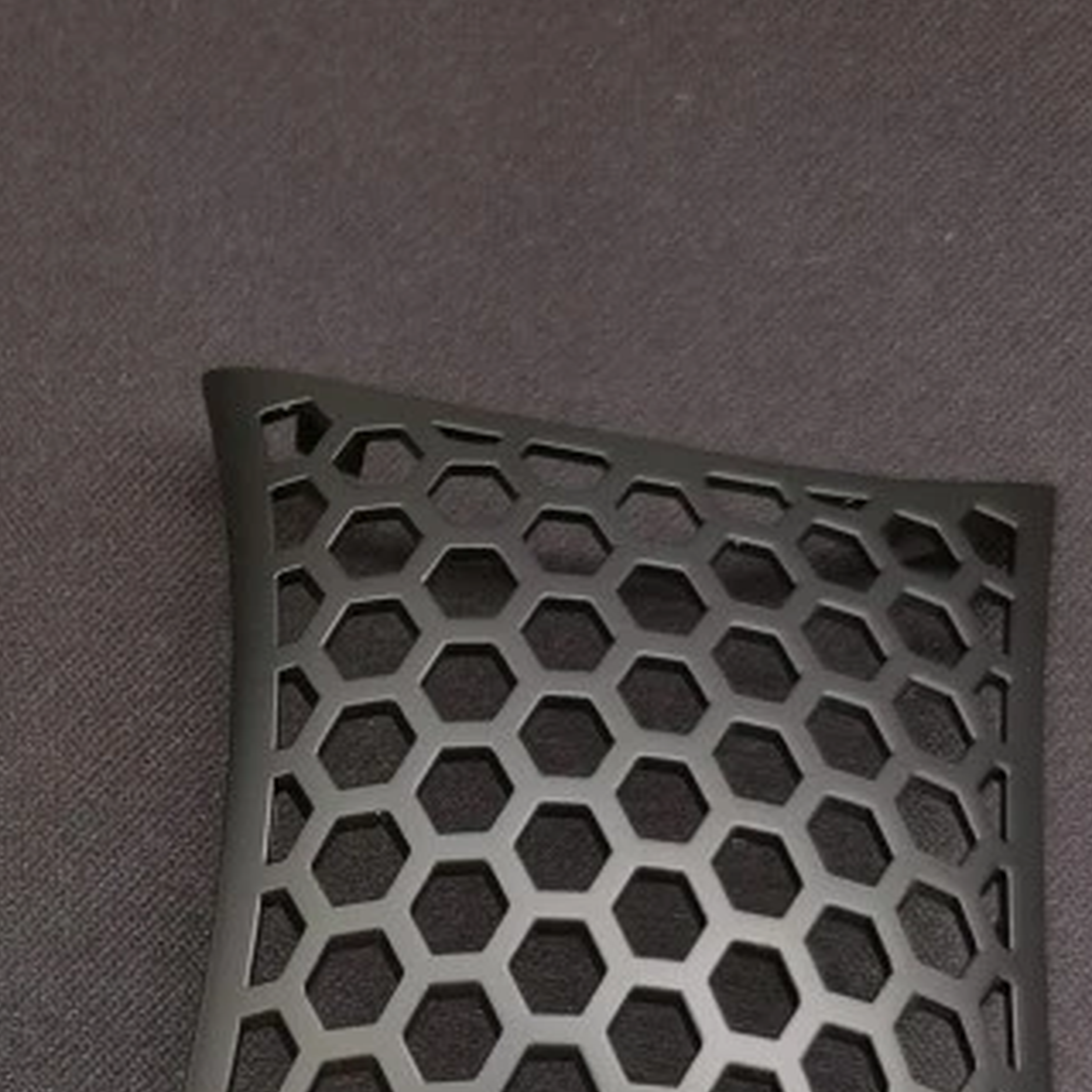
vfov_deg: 18.4
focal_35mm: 93
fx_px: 3319
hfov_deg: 17.9
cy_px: 935
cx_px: -175
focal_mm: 5.56
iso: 50
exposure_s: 1/133
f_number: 1.6
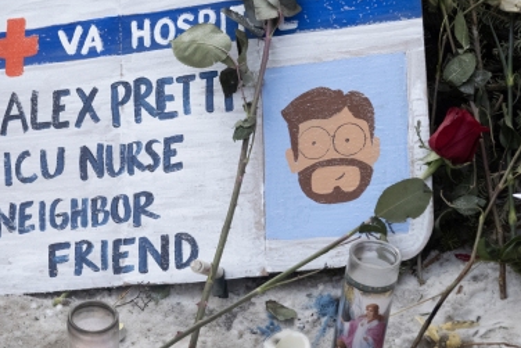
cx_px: 164
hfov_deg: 14.4
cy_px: 129
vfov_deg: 9.7
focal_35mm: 142
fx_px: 2056
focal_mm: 32.7
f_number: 5
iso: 1000
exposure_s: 1/1250
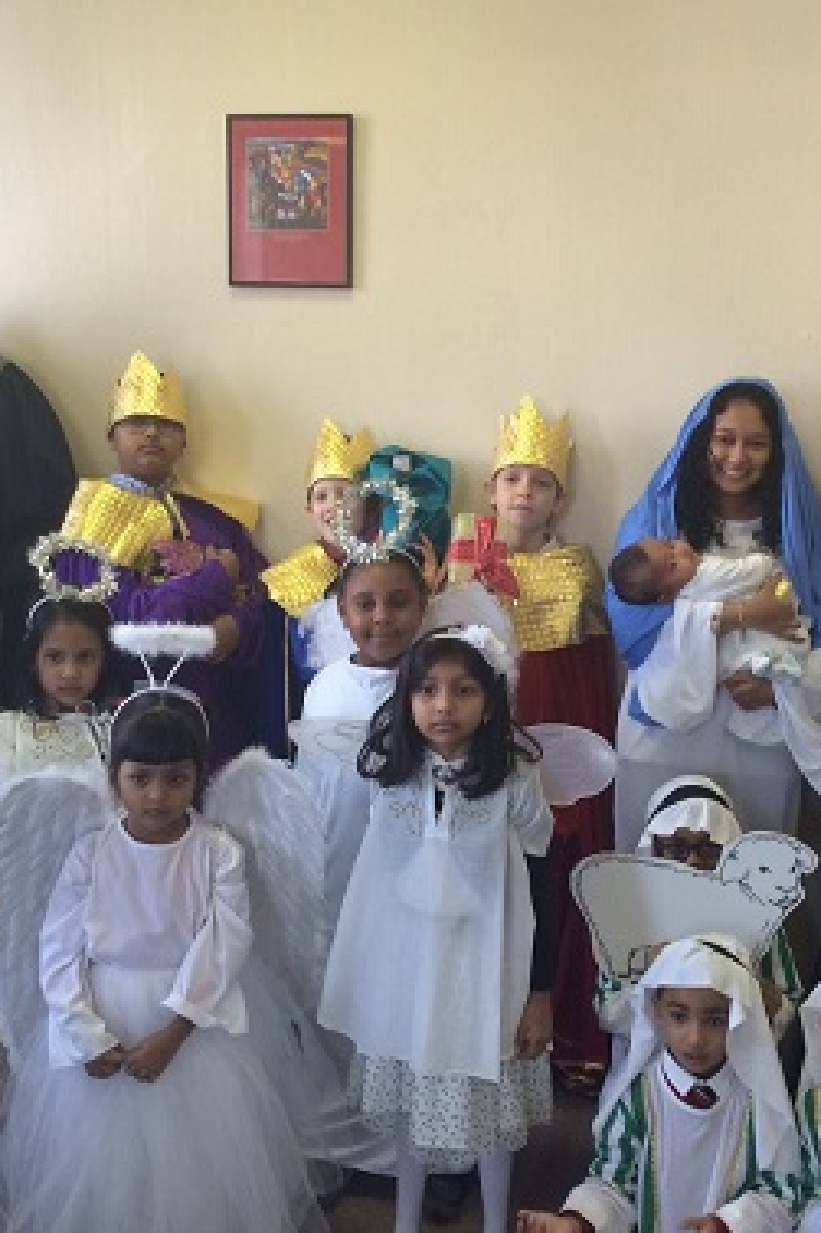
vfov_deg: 47.4
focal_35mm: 41
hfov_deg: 32.5
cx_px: 494
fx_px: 1404
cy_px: 615
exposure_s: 1/30
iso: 100
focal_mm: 4.15
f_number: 2.2
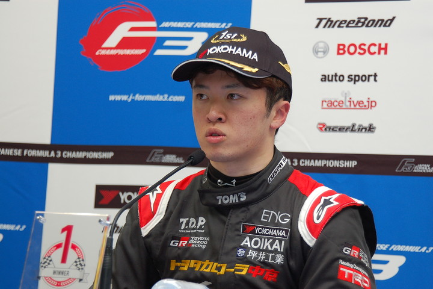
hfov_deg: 14.4
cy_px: 144
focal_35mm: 142
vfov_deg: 9.6
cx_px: 216
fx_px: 1714
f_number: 5.6
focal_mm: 95
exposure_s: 1/60
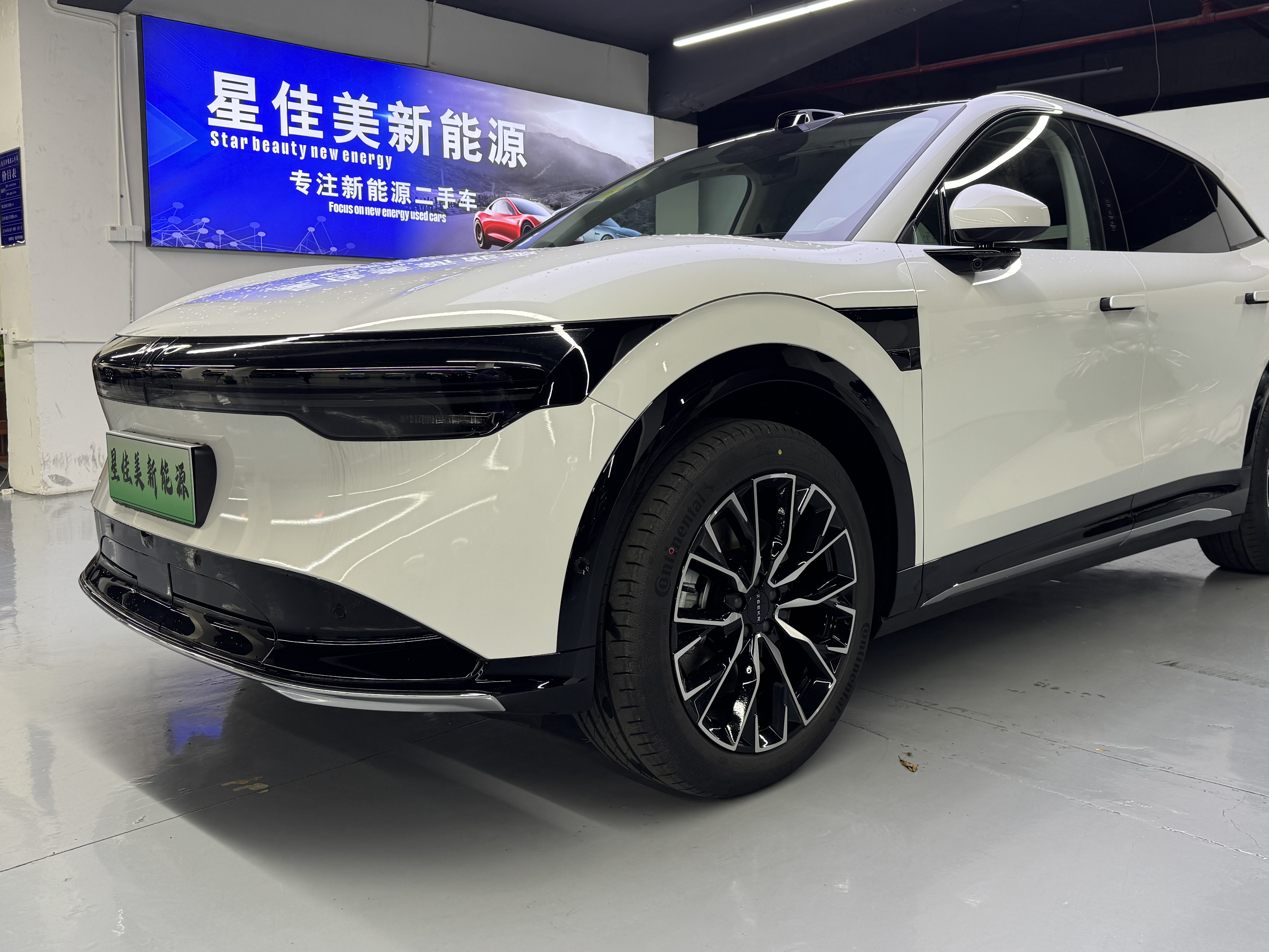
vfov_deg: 46.7
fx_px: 1100
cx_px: 726
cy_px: 420
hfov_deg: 59.7
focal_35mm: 30
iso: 50
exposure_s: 1/100
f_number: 1.78
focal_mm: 6.76
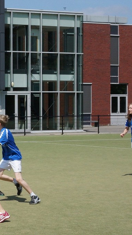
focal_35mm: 71
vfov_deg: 29.8
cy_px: 118
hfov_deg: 16.6
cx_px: -3
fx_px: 442
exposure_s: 1/500
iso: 500
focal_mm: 30
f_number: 16
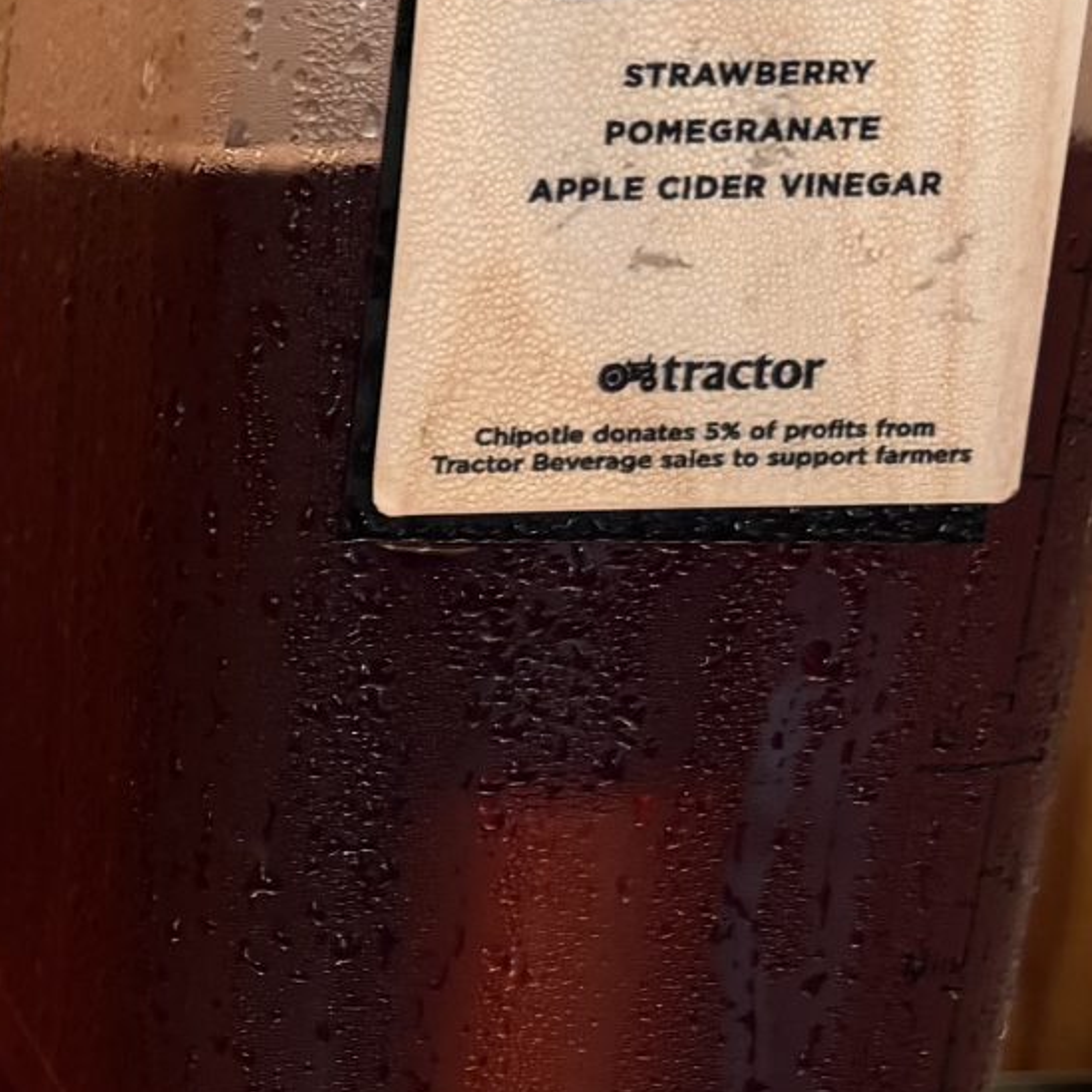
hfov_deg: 15.7
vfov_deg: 17.2
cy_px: 1084
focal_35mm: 99
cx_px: -690
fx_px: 3533
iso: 160
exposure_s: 1/60
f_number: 1.78
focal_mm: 6.76
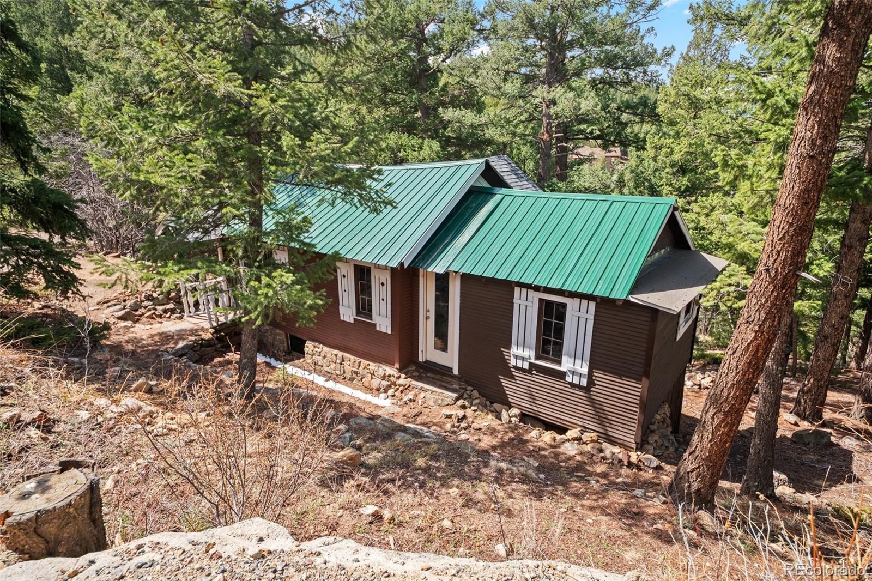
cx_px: 436
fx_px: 484
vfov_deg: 61.9
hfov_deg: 84.0
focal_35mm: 20
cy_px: 290
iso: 400
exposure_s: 1/160
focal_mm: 20
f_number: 7.1
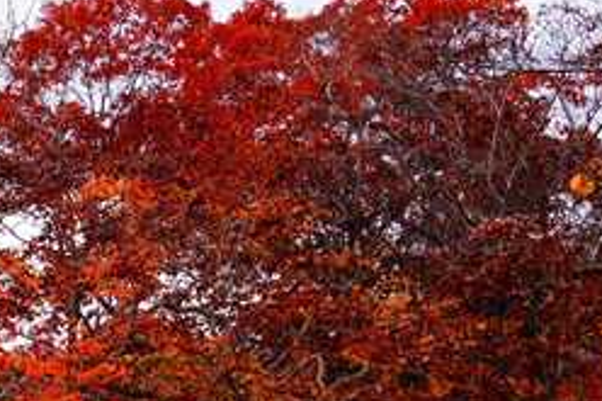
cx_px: -347
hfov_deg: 15.9
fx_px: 1938
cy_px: 633
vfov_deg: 11.2
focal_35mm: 116
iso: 100
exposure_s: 1/125
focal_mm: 24
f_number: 5.6
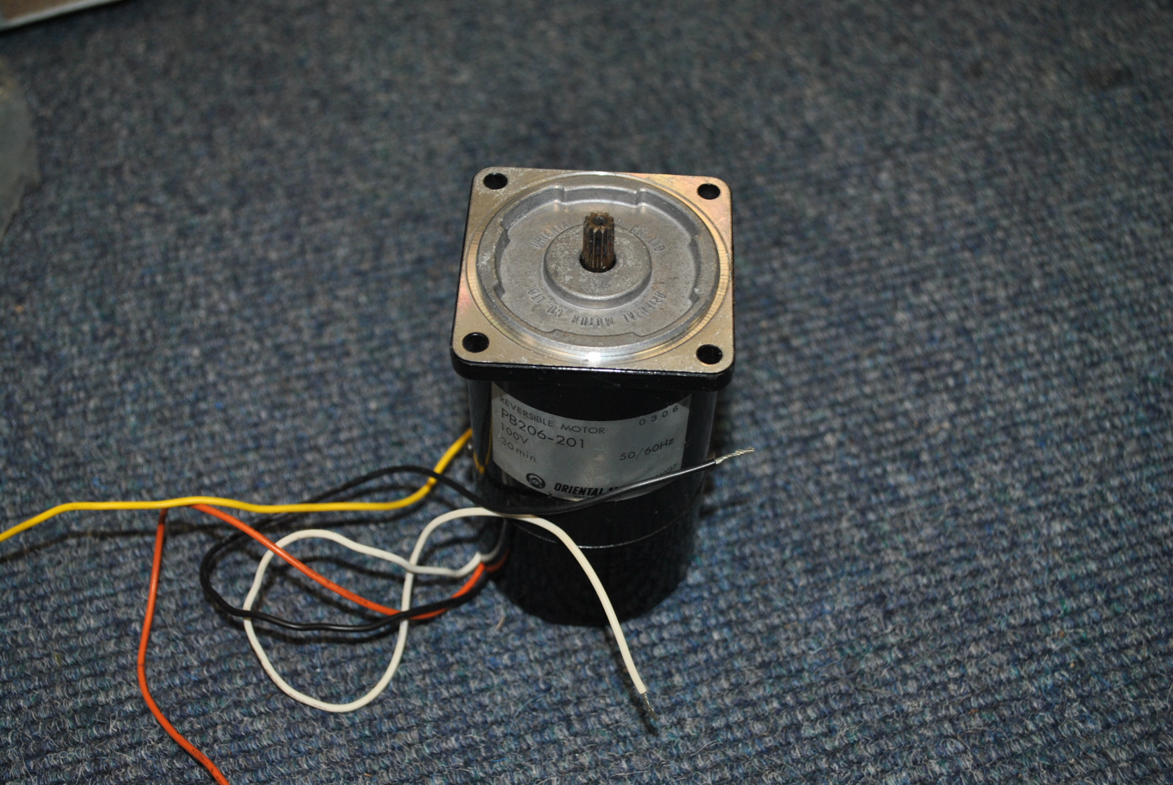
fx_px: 1566
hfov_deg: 41.1
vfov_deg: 28.2
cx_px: 586
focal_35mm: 48
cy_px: 392
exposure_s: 1/60
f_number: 4.8
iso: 200
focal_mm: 32
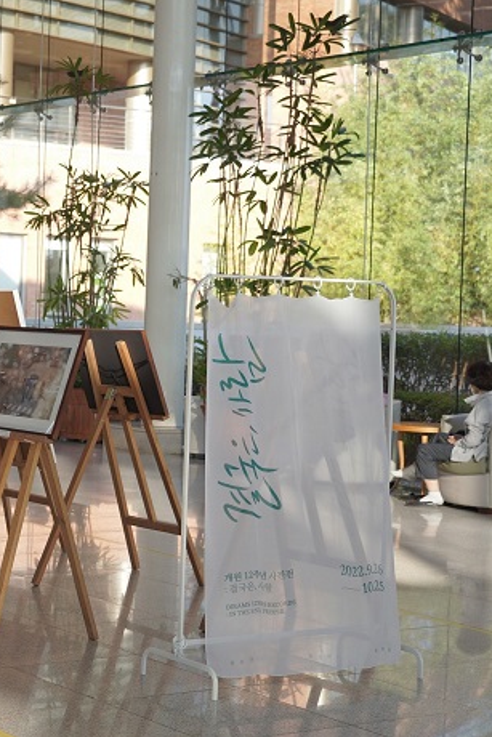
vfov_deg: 27.7
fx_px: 1495
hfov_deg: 18.0
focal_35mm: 73
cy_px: 367
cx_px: -59
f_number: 4
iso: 160
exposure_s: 1/125
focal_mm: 48
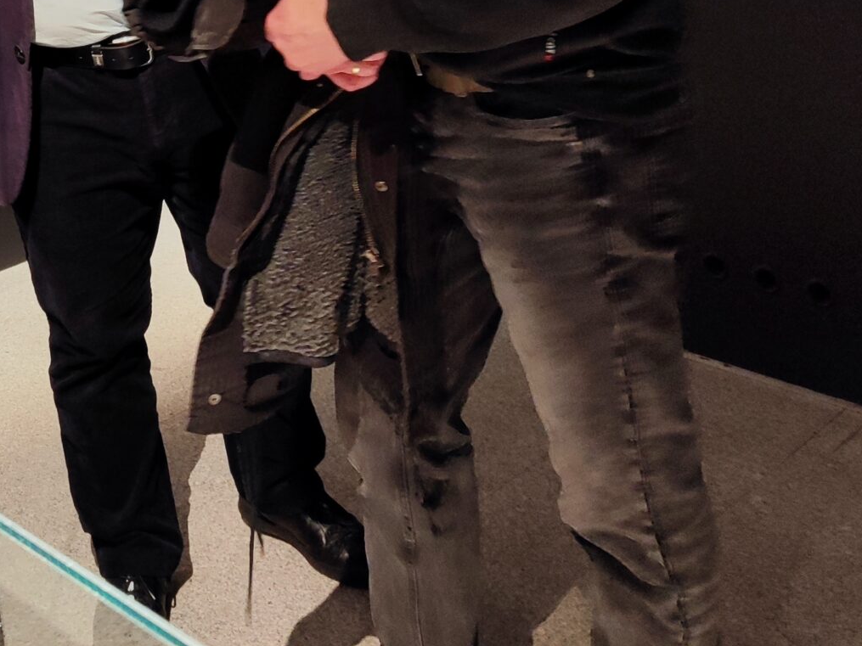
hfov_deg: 32.1
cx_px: 134
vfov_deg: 22.8
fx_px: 1444
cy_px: -167
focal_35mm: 58
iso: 167
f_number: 1.8
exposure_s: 1/40
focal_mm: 5.4
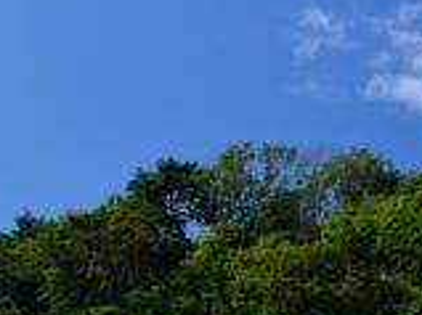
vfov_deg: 15.7
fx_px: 1060
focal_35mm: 87
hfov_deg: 19.9
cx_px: -188
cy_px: 457
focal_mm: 24
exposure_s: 1/60
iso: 100
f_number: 11
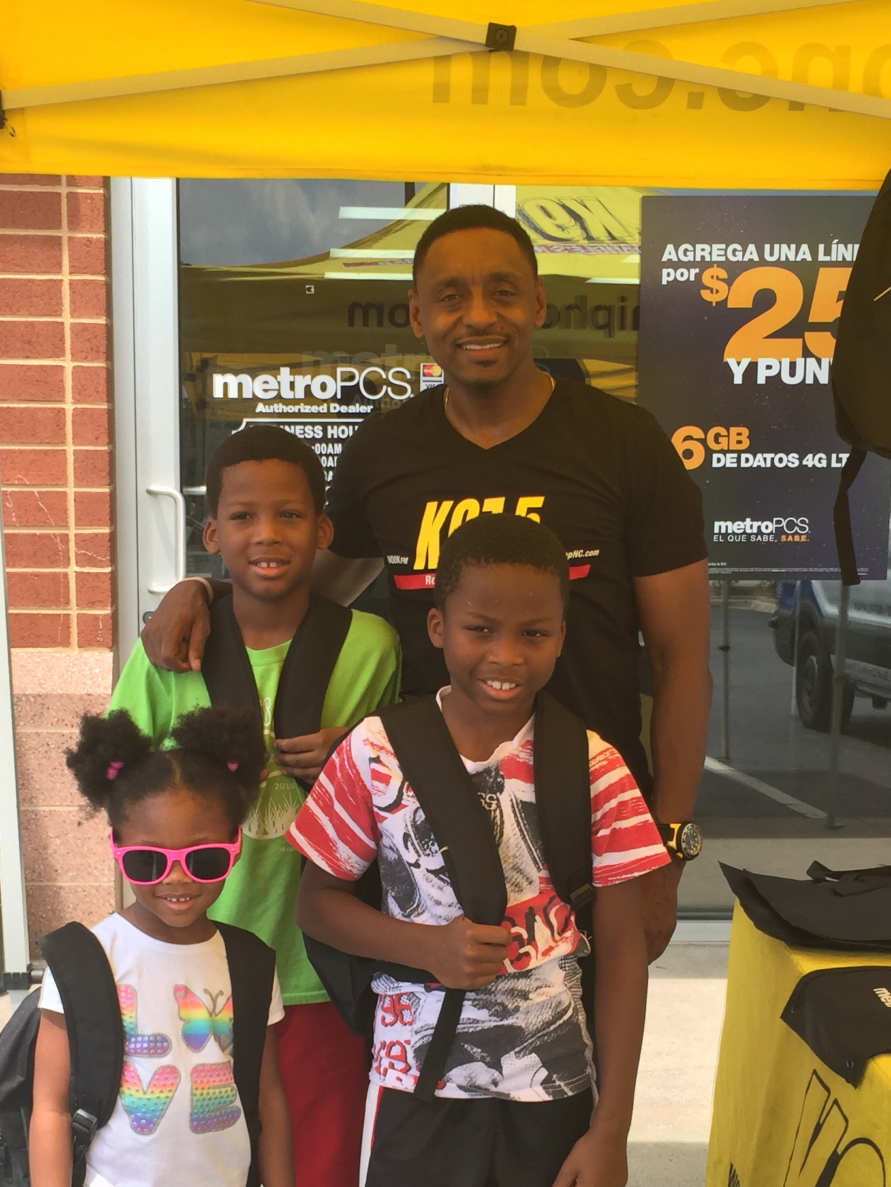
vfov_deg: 36.5
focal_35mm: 52
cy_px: 762
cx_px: 367
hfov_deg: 28.0
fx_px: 1785
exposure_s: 1/824
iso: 32
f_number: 2.2
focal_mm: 4.15
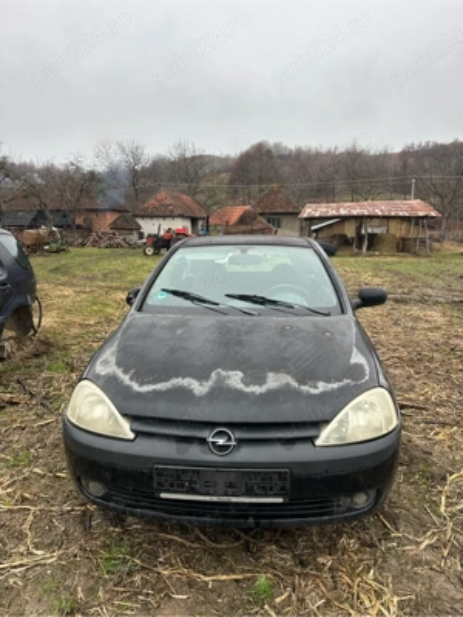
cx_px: 232
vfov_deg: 71.6
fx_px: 428
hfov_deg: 56.8
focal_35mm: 24
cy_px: 308
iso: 80
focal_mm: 6.86
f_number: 1.78
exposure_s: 1/411
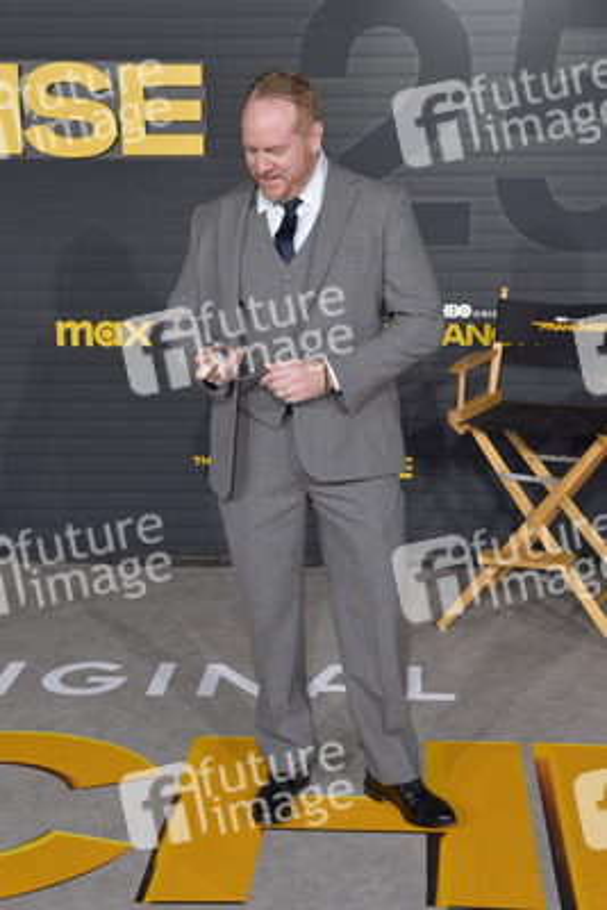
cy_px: 455
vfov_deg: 42.7
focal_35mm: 46
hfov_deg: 29.3
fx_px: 1162
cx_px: 304
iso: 320
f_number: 6.3
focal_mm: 46
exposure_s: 1/250
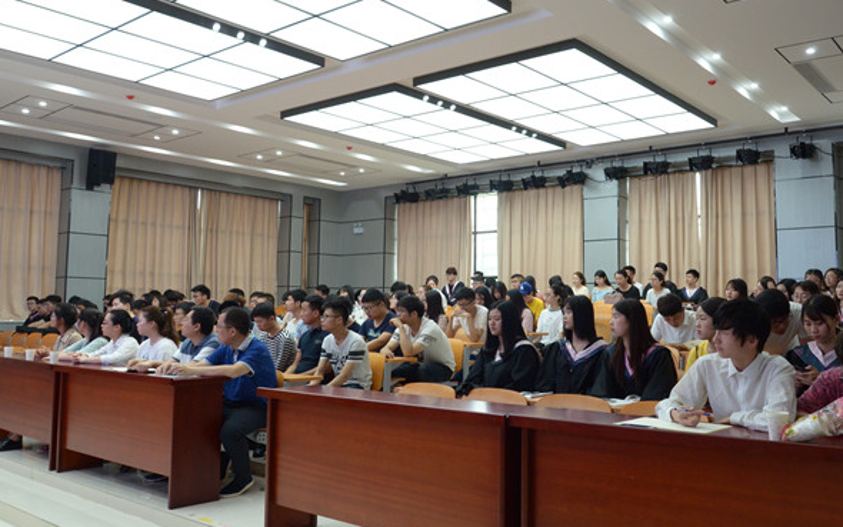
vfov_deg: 44.6
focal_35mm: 28
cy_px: 271
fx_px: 643
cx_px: 424
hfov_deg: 66.5
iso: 1250
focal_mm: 18
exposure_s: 1/80
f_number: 5.6
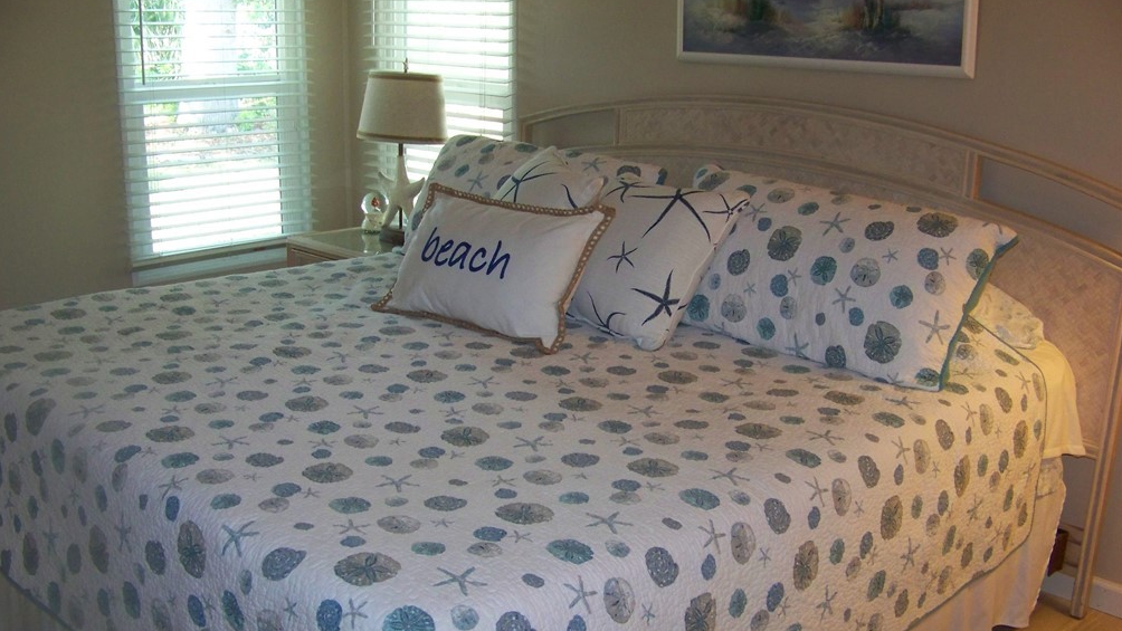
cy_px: 346
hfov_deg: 50.5
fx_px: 1190
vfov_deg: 29.7
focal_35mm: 40
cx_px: 553
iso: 200
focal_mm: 5.85
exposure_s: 1/30
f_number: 2.8
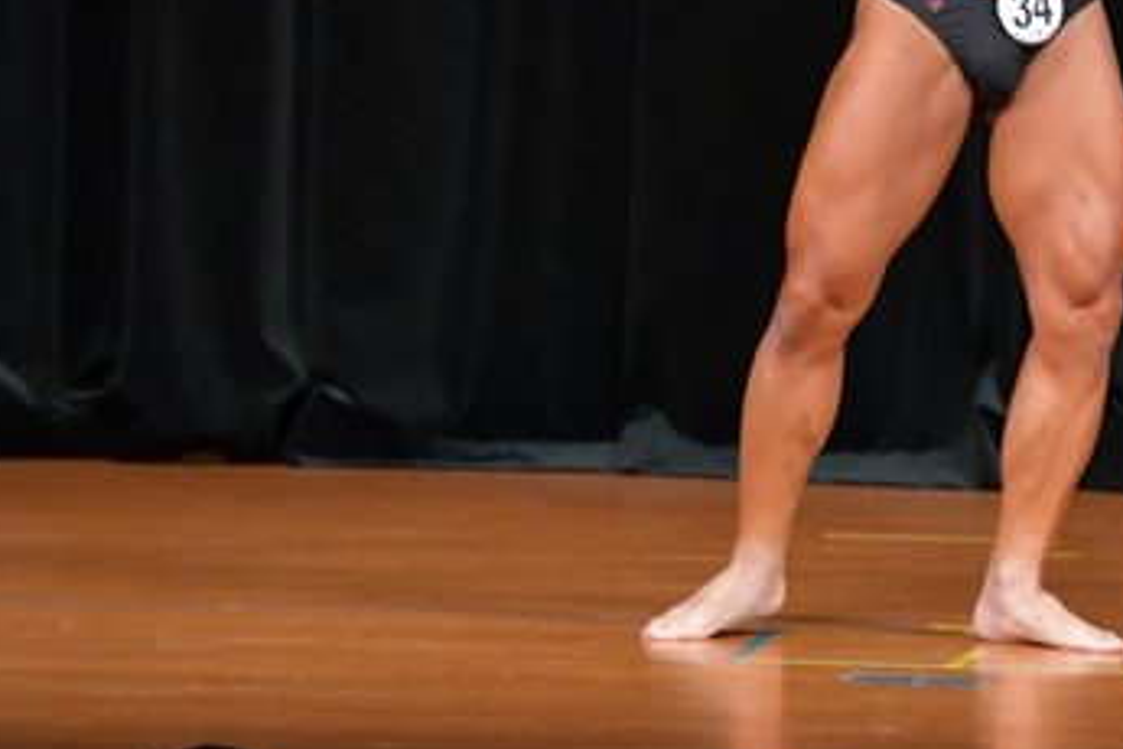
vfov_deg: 2.4
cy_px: -33
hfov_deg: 3.6
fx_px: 17873
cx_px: 871
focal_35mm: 573
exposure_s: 1/400
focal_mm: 170
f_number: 5.6
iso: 5000
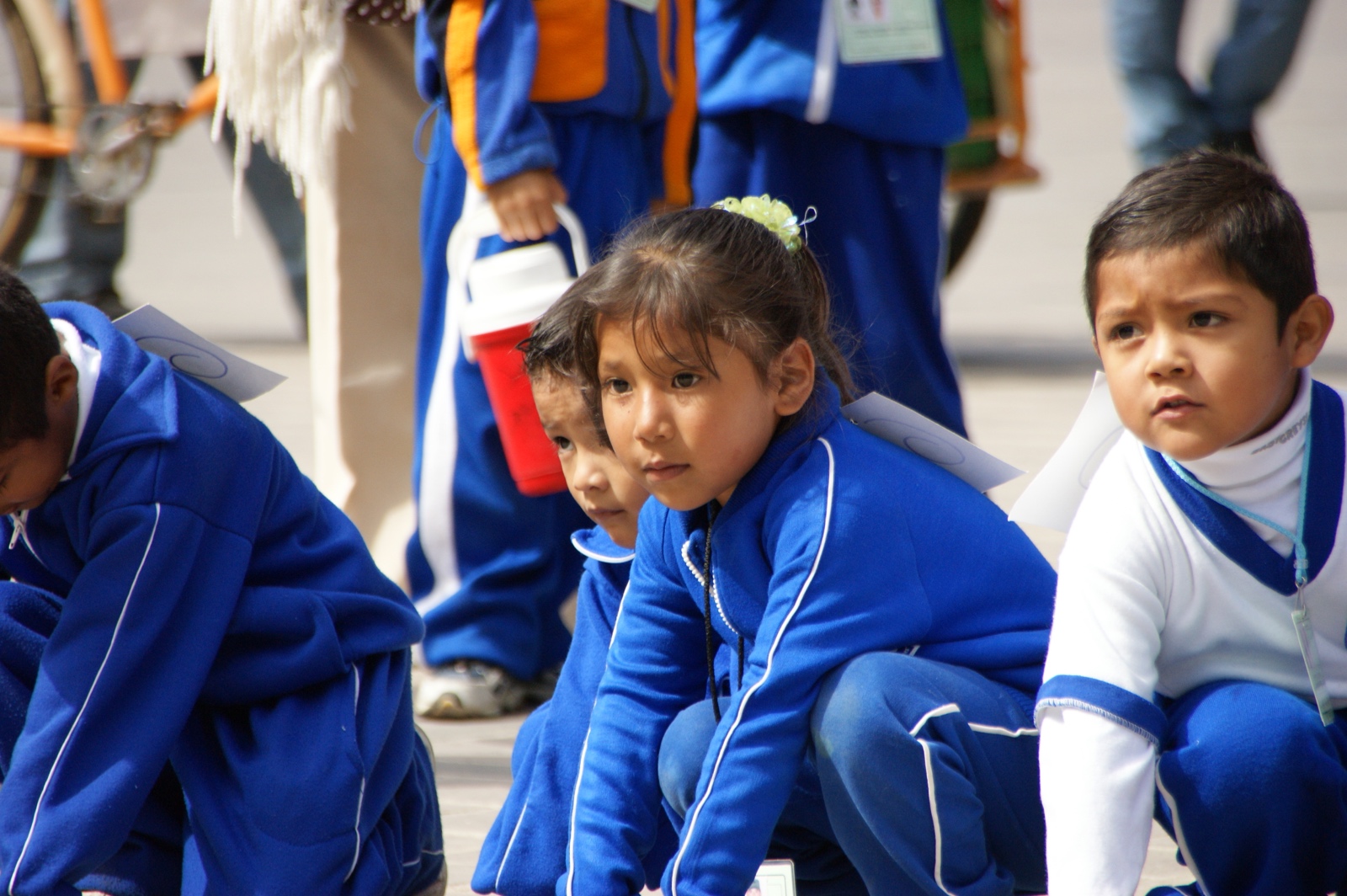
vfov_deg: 4.0
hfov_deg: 6.0
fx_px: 12898
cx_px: 674
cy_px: 448
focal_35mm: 345
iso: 250
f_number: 6.3
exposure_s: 1/400
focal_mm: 230
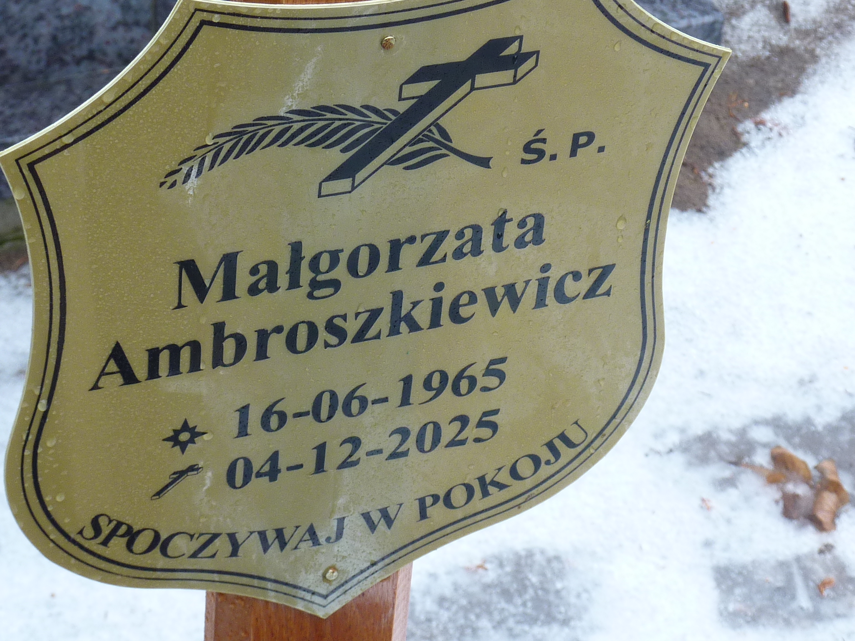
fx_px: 3236
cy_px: 320
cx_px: 428
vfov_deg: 11.3
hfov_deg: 15.1
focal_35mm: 131
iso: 100
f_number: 4.1
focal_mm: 11.9
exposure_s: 1/40
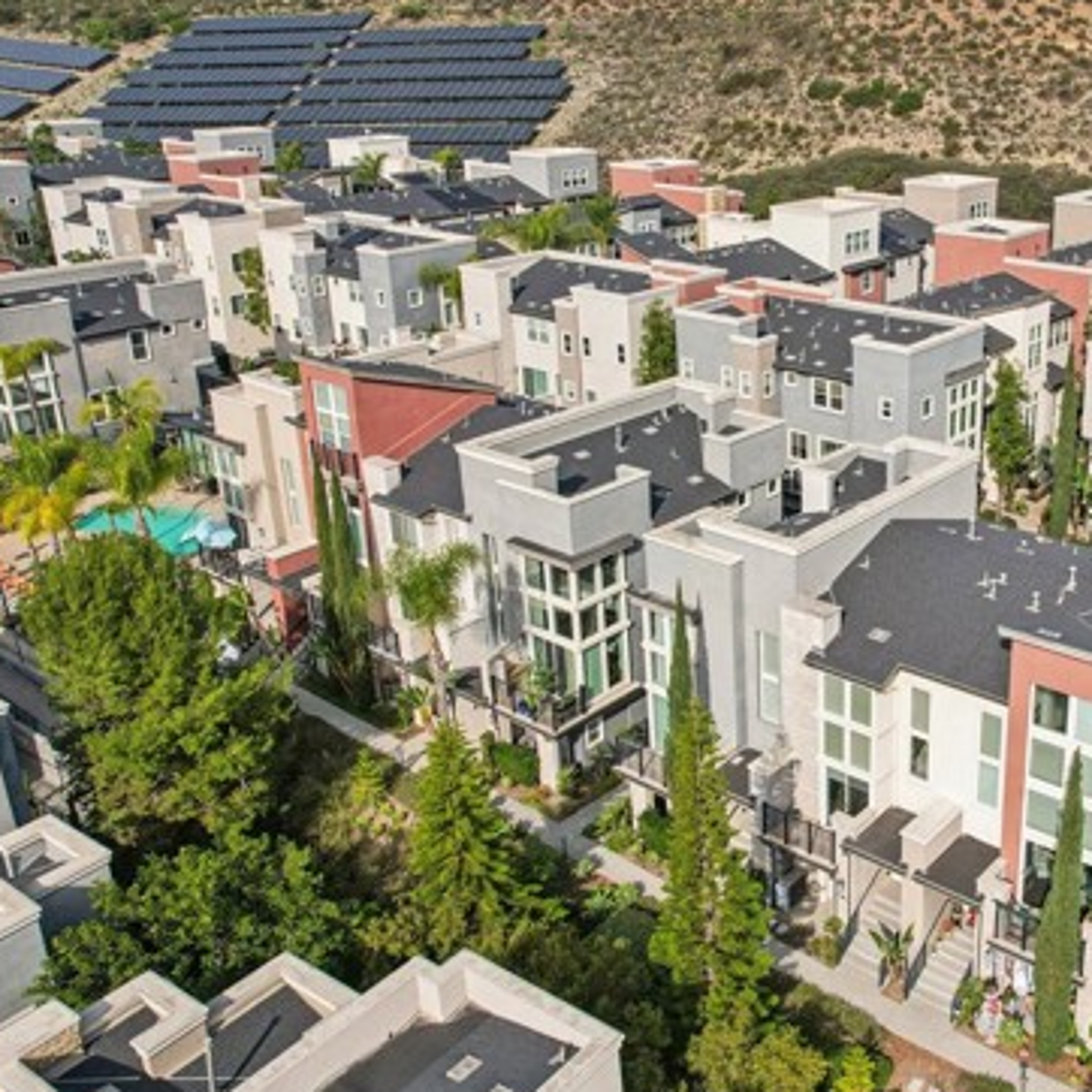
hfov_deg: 47.0
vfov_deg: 49.6
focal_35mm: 33
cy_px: 471
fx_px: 1178
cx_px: 881
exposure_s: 1/3000
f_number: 2.8
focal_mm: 8.4
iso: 150
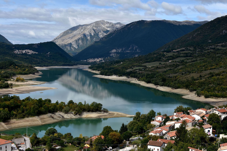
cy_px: 76
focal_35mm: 52
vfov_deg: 25.8
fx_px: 331
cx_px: 114
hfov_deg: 37.9
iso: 160
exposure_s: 1/320
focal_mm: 35
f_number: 8
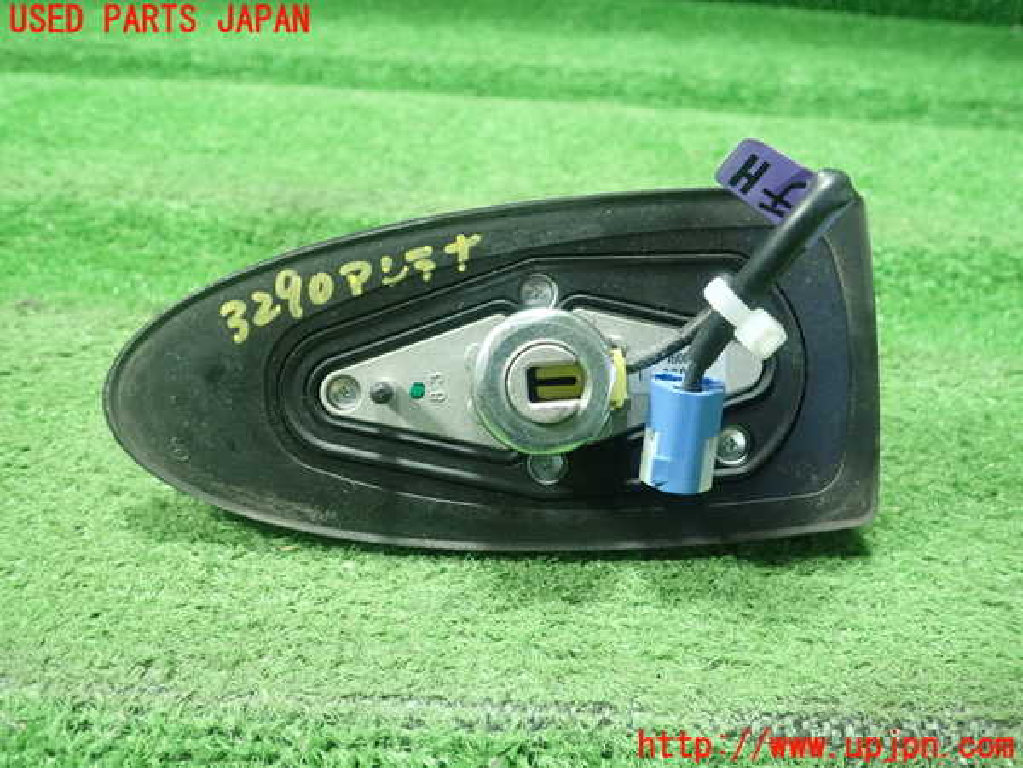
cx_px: 512
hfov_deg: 60.0
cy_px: 384
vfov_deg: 46.8
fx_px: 887
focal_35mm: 30
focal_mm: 5.5
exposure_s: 1/100
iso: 800
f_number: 2.3
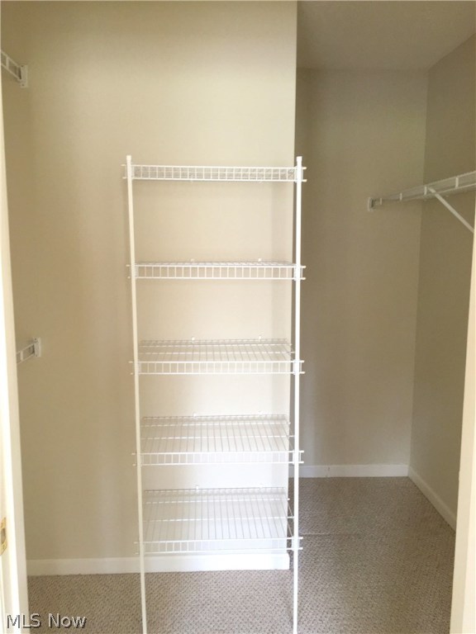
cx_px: 238
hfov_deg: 48.2
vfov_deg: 61.7
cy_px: 317
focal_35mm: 29
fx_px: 532
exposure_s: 1/30
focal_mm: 4.15
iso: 100
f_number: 2.2
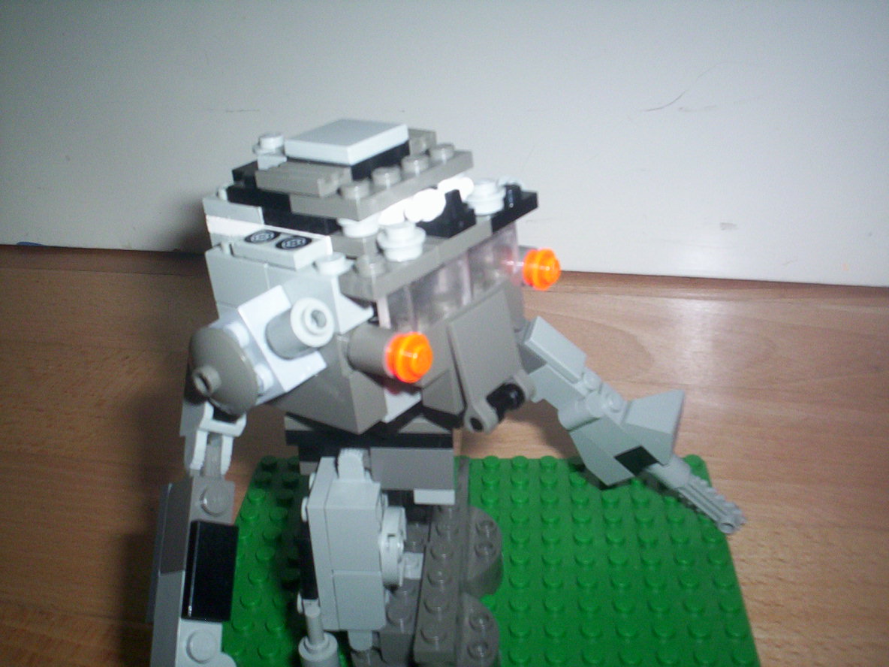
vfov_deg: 37.7
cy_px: 334
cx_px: 444
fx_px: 976
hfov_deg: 49.0
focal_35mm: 38
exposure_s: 1/60
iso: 140
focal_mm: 4.99
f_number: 4.5
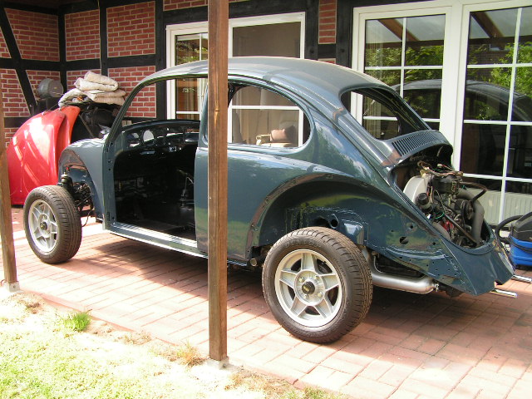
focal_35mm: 38
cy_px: 200
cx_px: 266
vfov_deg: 37.7
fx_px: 584
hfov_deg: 49.0
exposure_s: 1/60
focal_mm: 6.3
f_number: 4
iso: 50
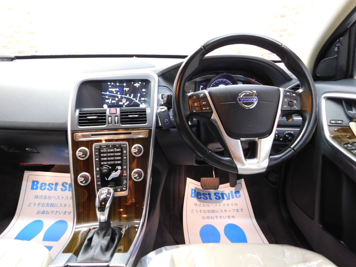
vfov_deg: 58.9
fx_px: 237
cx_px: 178
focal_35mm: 23
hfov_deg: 73.9
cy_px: 134
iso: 560
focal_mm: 4
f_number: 3
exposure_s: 1/8
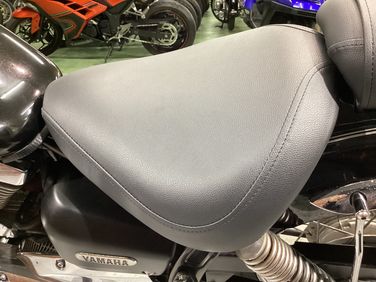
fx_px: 337
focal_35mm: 31
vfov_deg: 45.4
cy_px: 141
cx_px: 188
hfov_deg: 58.4
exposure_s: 1/40
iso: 400
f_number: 2.4
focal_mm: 3.3
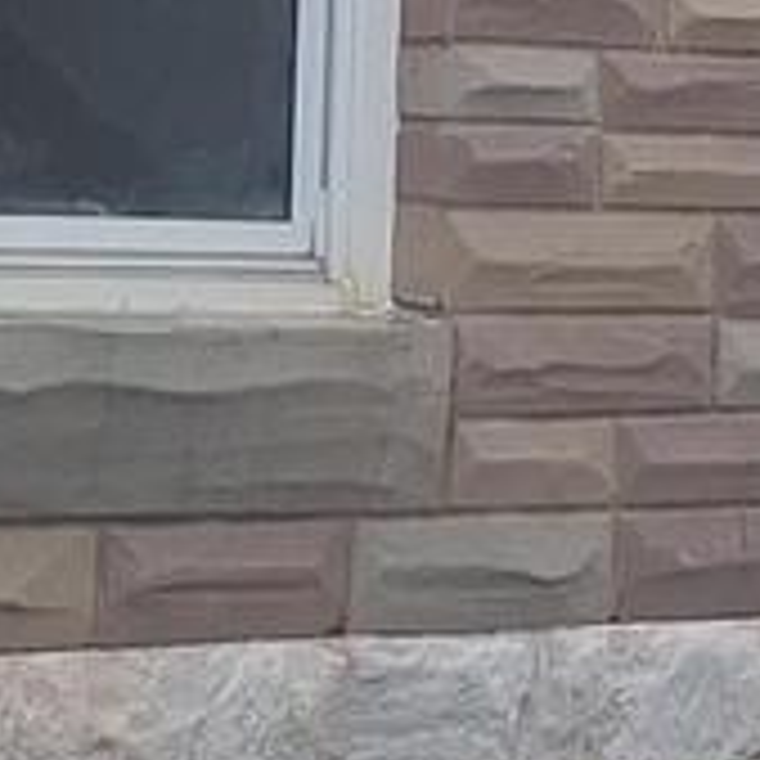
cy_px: -1480
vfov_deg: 8.1
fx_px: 4595
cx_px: 747
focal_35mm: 185
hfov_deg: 9.4
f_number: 1.8
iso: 40
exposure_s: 1/1927
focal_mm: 5.54
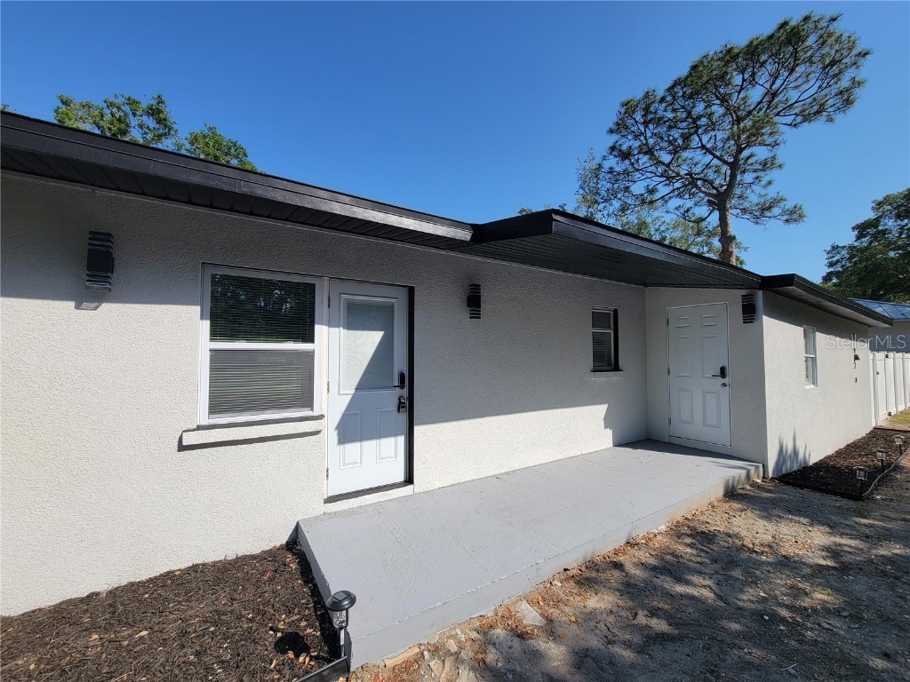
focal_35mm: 13
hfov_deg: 106.2
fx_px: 342
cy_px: 341
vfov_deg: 89.9
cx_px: 455
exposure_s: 1/1910
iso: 50
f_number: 2.2
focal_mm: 2.2
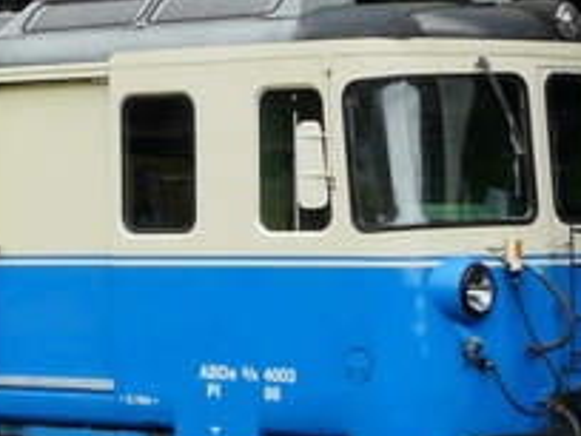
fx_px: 3290
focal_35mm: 196
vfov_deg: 7.6
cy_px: 105
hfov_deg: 9.7
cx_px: -399
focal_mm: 6.5
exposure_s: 1/250
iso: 100
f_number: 5
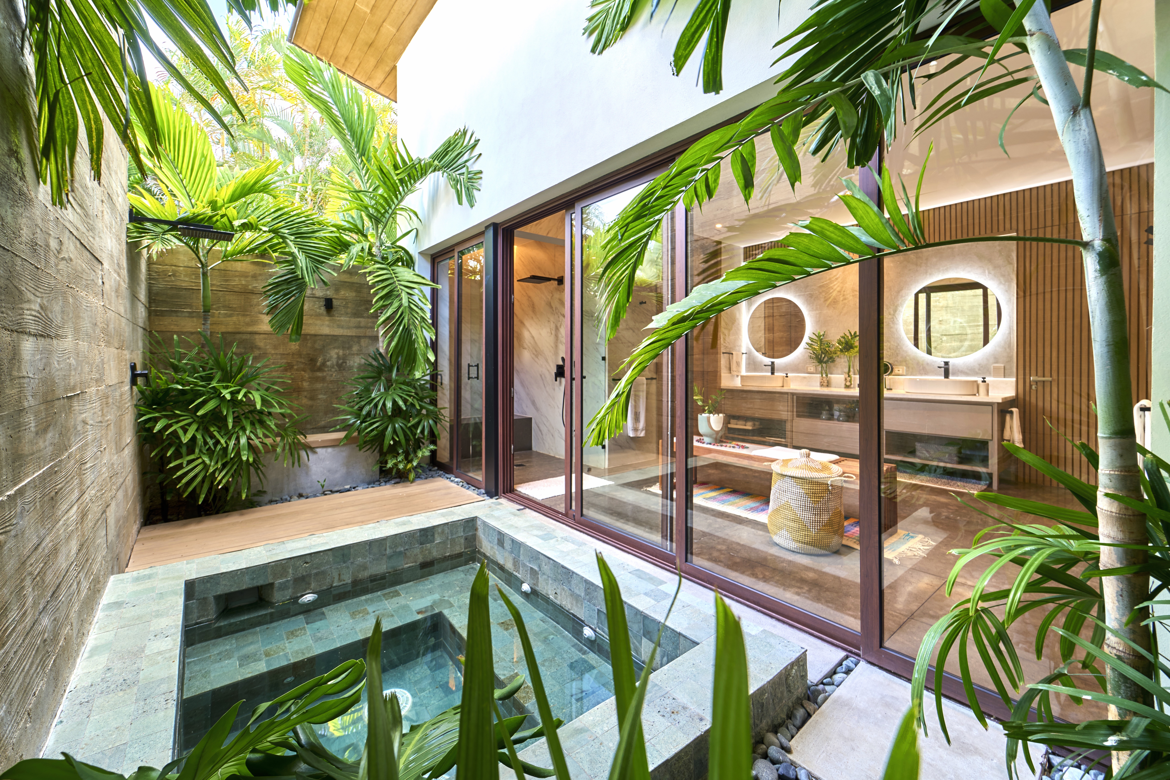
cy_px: 390
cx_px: 585
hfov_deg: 104.3
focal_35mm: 14
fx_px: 455
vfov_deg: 81.2
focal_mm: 14
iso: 160
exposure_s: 1/60
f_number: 7.1
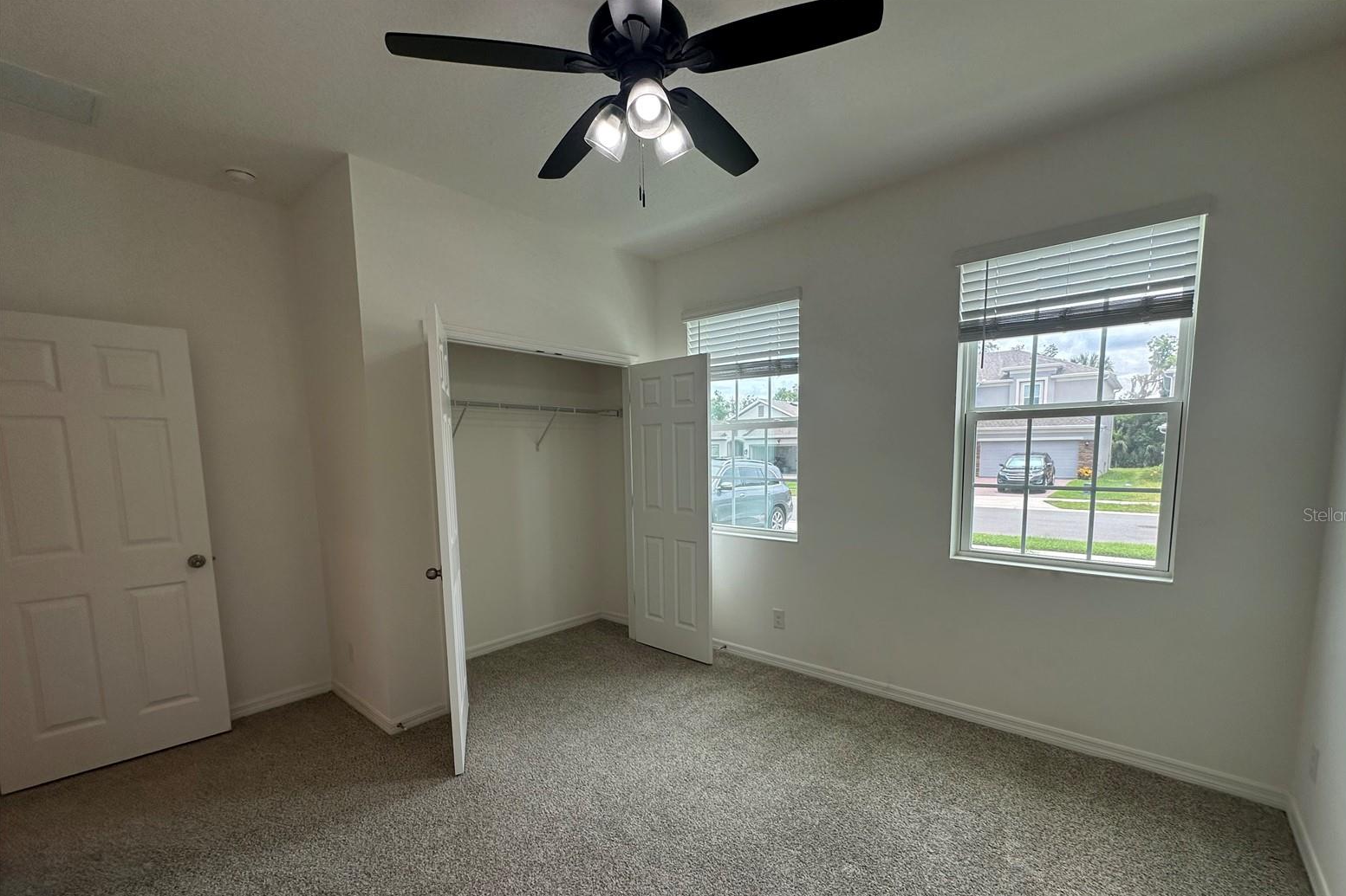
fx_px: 561
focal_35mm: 15
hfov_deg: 100.4
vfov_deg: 76.8
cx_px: 692
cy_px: 514
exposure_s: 1/276
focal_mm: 2.22
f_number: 2.2
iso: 40
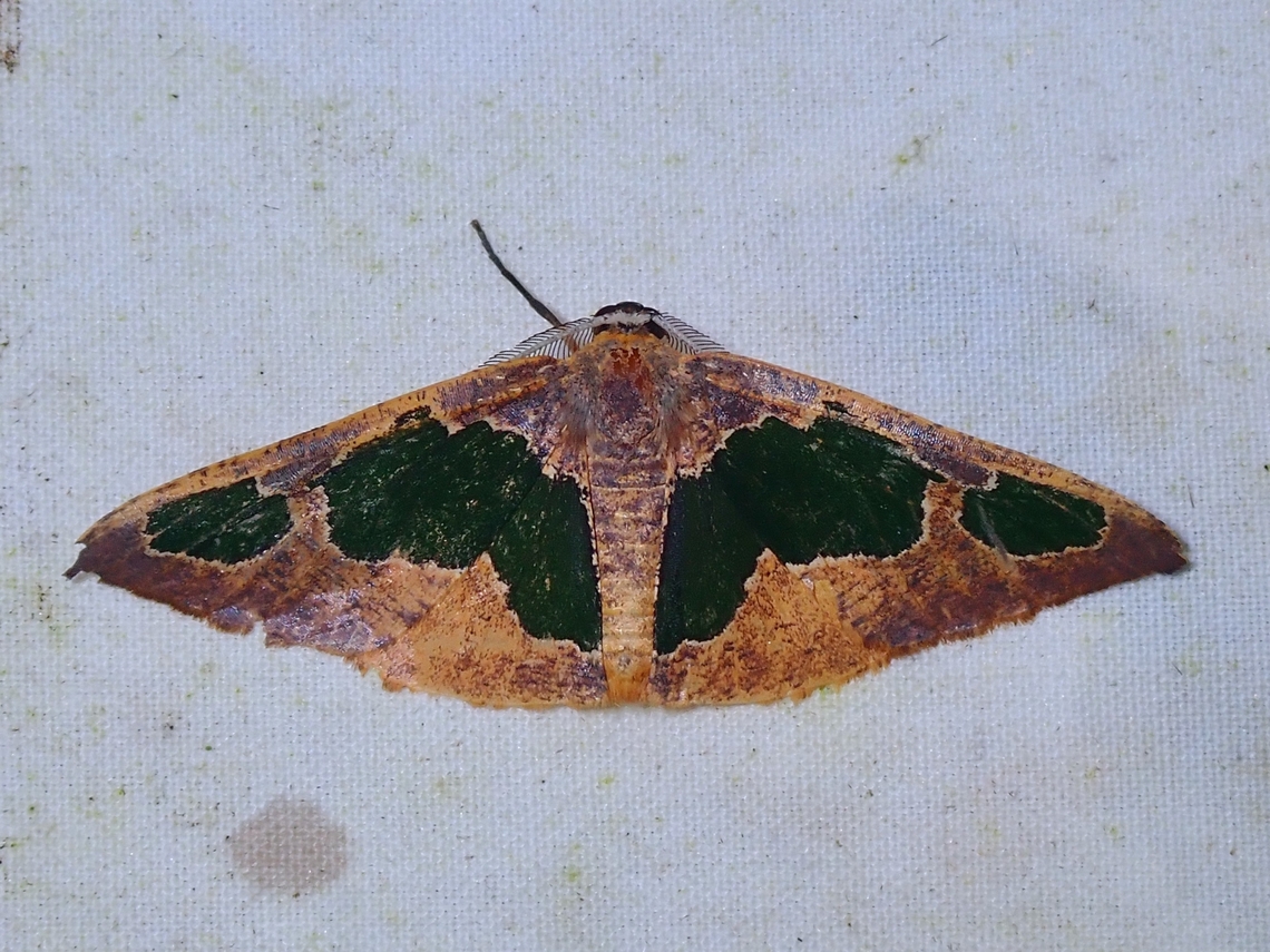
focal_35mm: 100
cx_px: 635
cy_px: 476
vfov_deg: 14.8
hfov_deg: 19.6
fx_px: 3669
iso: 200
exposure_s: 1/400
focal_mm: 18
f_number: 6.3
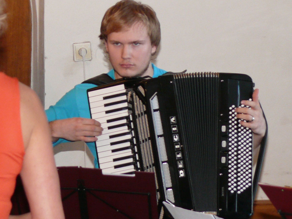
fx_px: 1932
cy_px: 116
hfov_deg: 8.6
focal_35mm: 229
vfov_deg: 6.5
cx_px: 162
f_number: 3.6
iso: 200
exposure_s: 1/30
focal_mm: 23
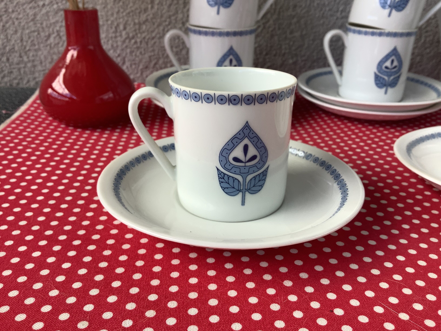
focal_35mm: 31
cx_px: 220
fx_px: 395
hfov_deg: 58.4
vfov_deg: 45.4
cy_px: 166
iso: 32
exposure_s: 1/120
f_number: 2.4
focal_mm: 3.3
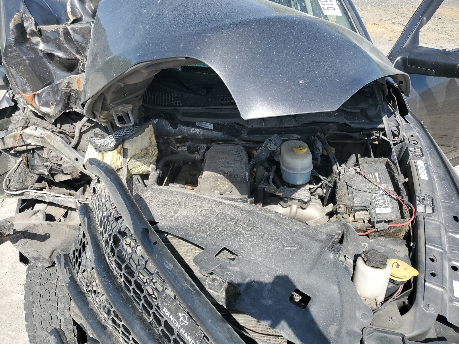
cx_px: 230
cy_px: 172
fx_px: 345
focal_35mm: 26
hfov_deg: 67.3
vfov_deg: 53.1
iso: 50
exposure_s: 1/2000
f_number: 1.5
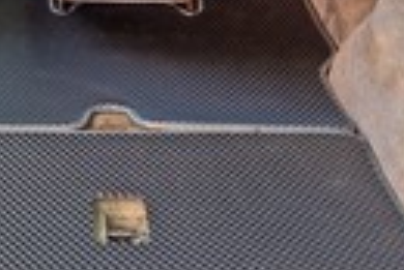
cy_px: 146
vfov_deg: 13.0
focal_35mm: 106
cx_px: -19
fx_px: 1191
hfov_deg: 18.6
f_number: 8
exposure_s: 1/20
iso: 400
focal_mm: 22
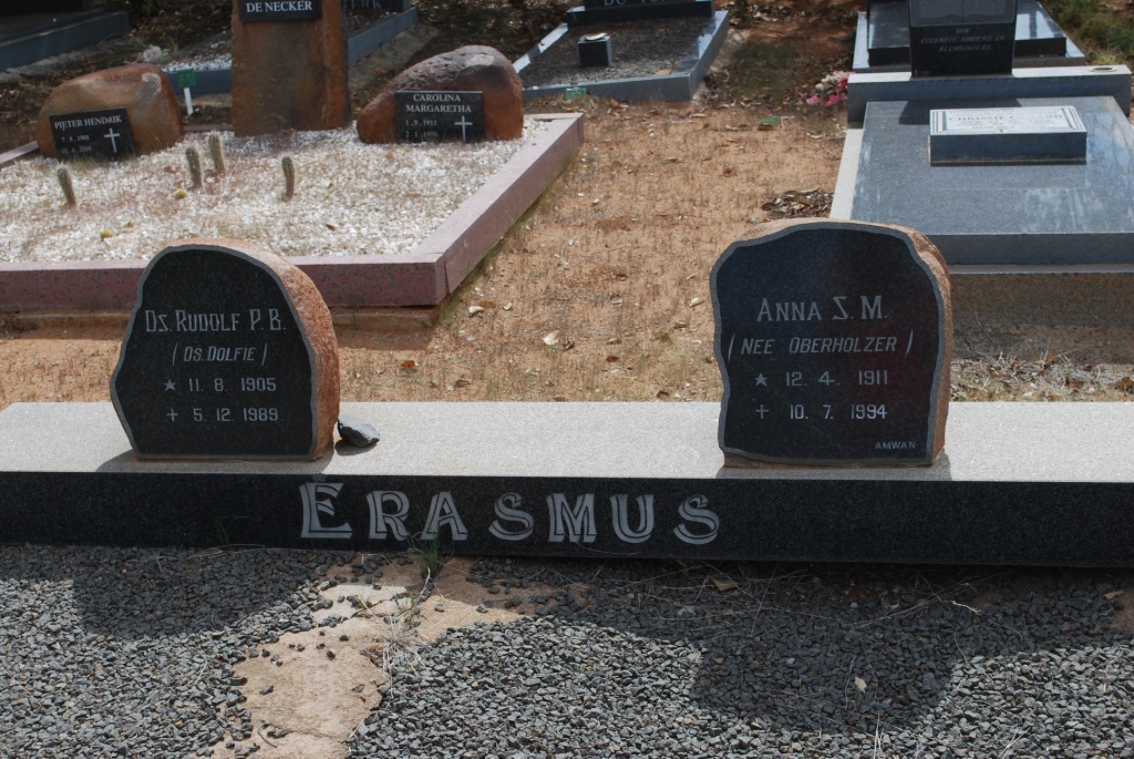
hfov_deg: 38.8
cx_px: 567
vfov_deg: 26.5
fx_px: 1608
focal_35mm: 51
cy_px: 380
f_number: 8
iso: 100
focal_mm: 34
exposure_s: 1/250
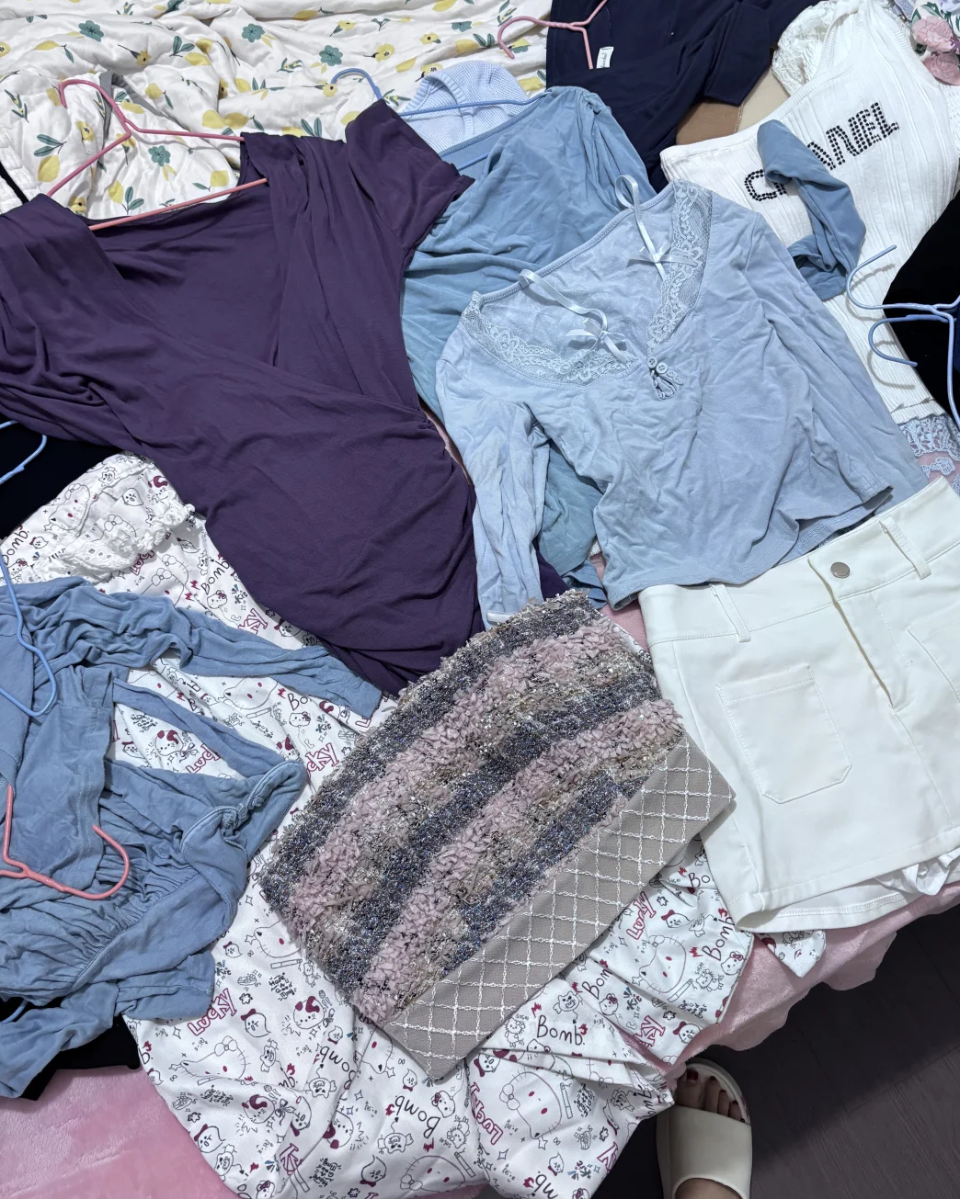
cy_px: 596
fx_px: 994
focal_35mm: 28
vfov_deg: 62.2
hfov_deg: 51.5
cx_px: 494
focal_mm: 5.96
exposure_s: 1/50
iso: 250
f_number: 1.6
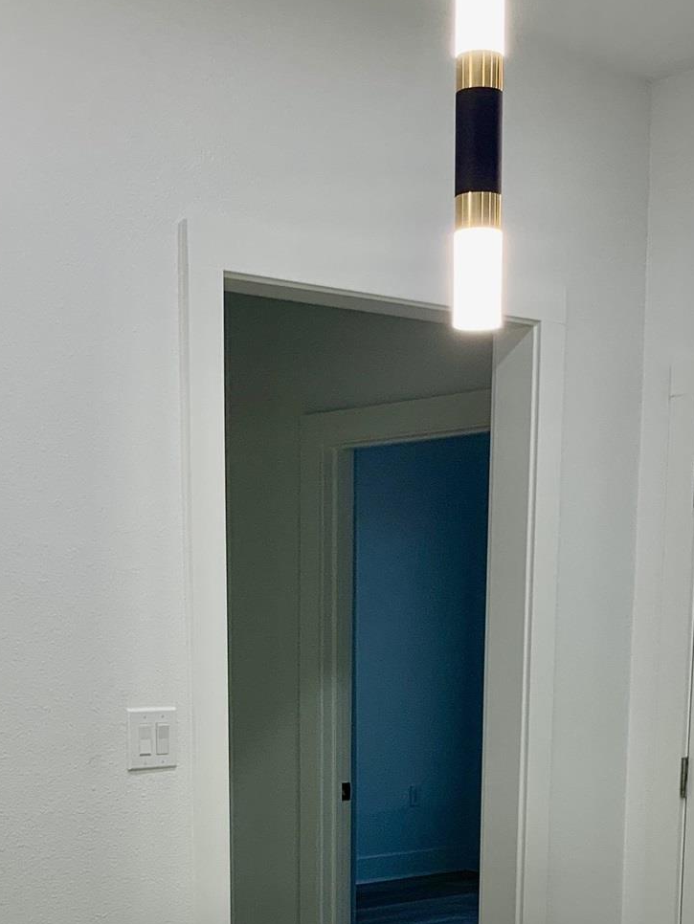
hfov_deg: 23.7
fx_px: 1657
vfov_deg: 29.3
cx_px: 324
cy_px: 906
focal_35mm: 62
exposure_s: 1/120
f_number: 1.8
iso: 50
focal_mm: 4.25
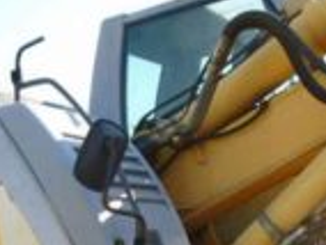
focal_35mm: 73
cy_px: 334
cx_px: 161
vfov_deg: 18.5
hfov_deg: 26.6
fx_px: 689
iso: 100
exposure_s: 1/400
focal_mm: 4.6
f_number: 3.2
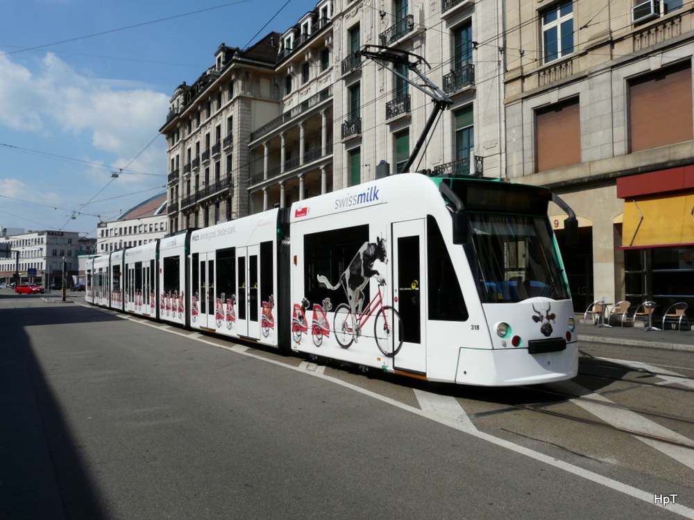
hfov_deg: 63.4
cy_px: 260
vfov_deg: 49.7
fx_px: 561
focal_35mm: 28
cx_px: 347
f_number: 6.3
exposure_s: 1/640
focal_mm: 4.6
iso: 100
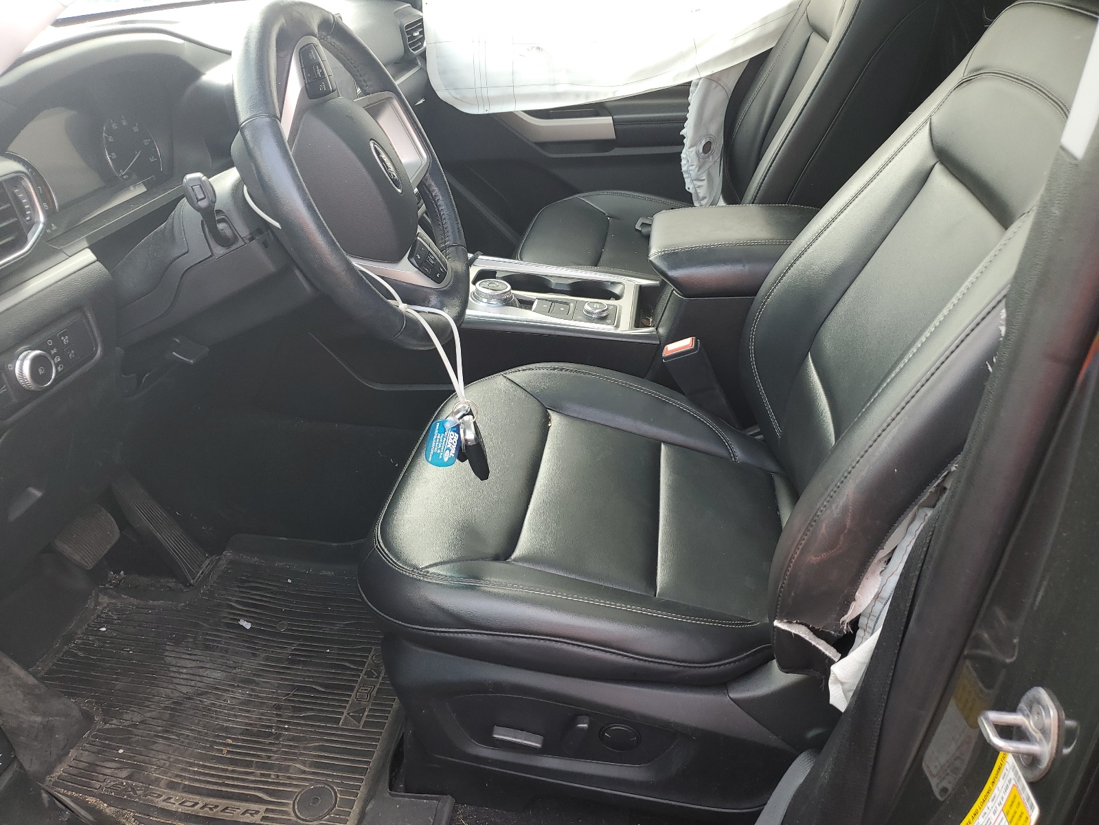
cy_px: 412
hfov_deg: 67.3
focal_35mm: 26
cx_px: 550
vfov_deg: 53.1
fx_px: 825
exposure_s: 1/149
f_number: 1.5
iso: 50
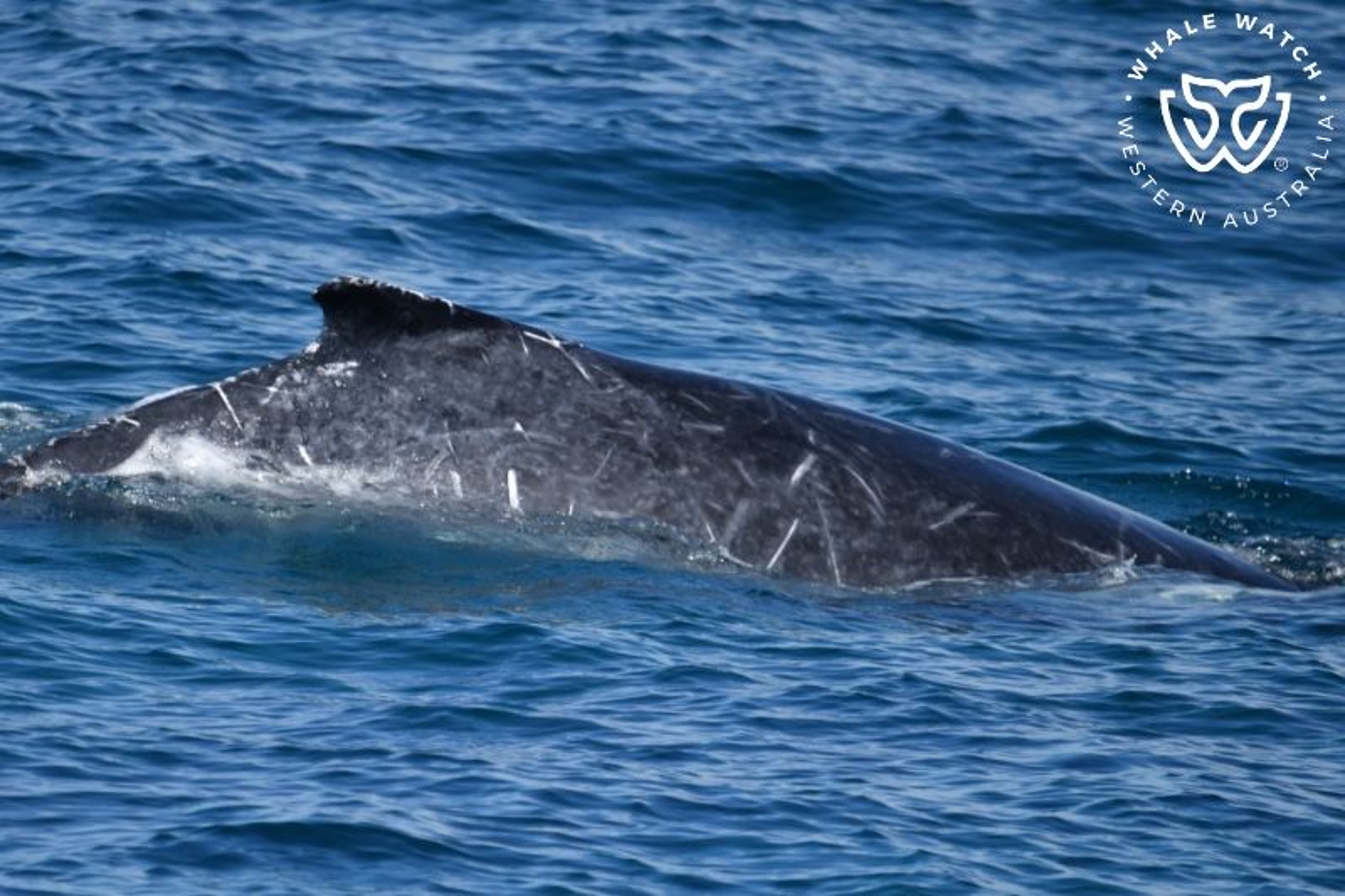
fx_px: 22411
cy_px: 448
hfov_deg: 3.4
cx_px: 672
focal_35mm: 600
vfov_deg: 2.3
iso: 1100
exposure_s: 1/8000
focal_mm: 600
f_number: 6.3
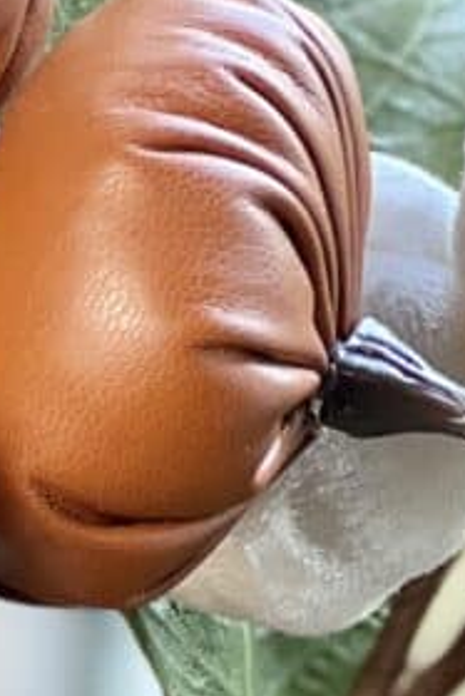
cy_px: 1623
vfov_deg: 4.6
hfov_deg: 3.1
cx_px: 323
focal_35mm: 439
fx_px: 8494
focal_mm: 9
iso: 125
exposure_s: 1/40
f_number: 2.8
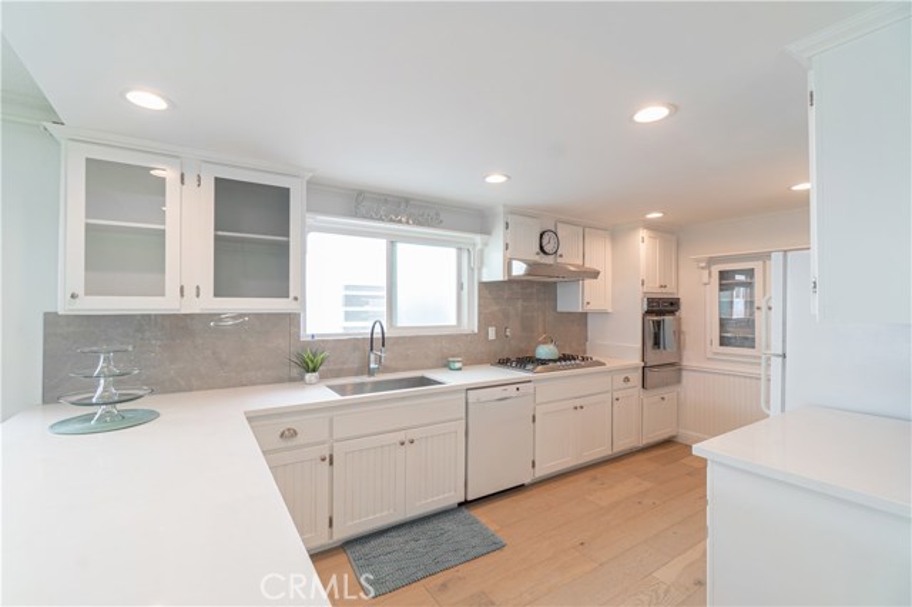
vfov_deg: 77.3
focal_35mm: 15
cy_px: 304
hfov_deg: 100.4
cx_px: 456
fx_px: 380
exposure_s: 1/6
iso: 100
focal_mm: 10
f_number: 7.1
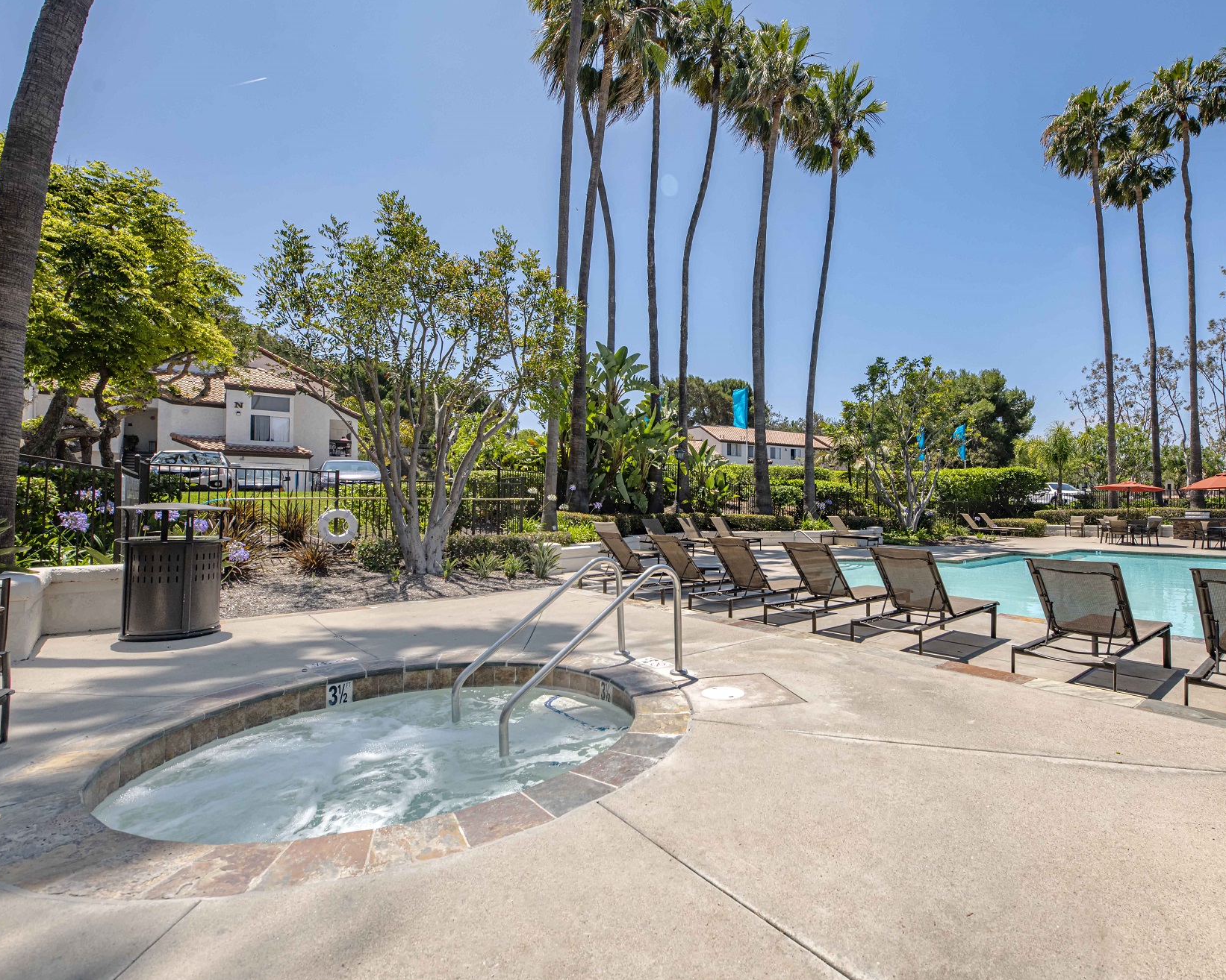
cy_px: 495
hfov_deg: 92.0
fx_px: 581
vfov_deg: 80.4
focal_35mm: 16
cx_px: 728
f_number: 8
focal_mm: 14
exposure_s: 1/1250
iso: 200
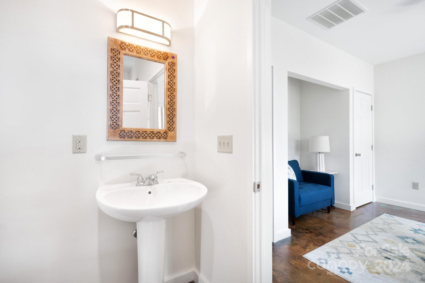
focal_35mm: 16
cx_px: 212
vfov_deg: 71.9
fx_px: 195
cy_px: 142
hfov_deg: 95.0
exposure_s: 1/125
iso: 1250
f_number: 8
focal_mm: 16.5
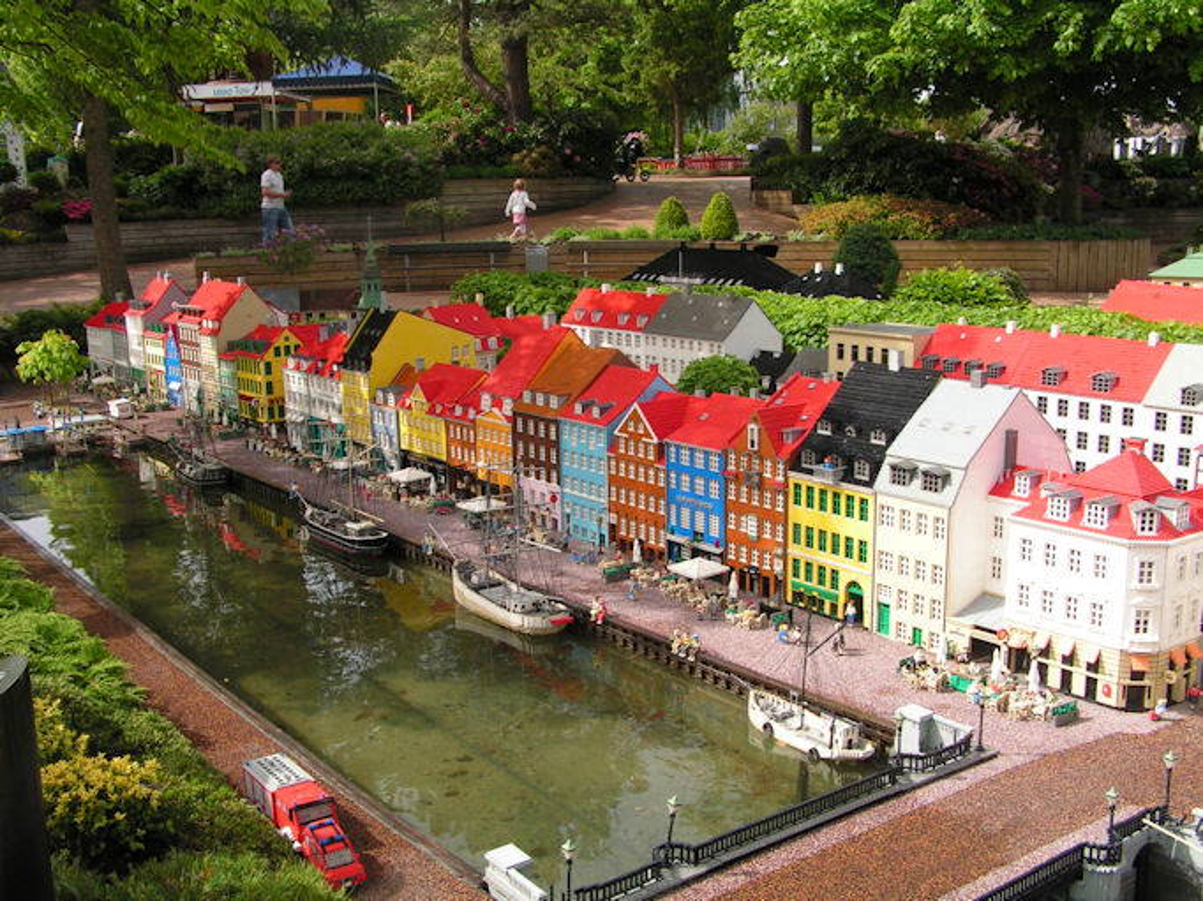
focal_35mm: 38
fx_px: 1320
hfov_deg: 49.0
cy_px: 450
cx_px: 602
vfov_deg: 37.7
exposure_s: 1/160
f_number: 5.6
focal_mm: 6.3
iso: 50
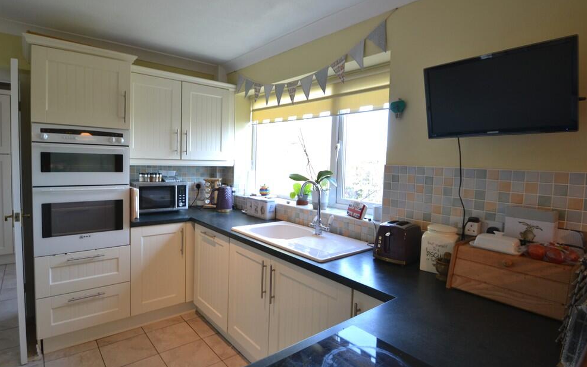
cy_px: 173
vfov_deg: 64.2
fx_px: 292
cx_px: 293
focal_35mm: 18
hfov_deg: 90.3
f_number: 3.5
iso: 400
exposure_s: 1/60
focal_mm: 11.5
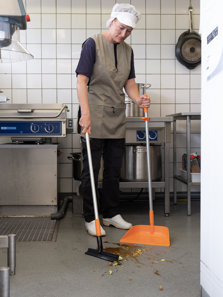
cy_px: 148
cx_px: 112
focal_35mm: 46
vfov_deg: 41.2
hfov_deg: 31.5
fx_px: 395
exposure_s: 1/125
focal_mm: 58.6
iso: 500
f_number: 6.4
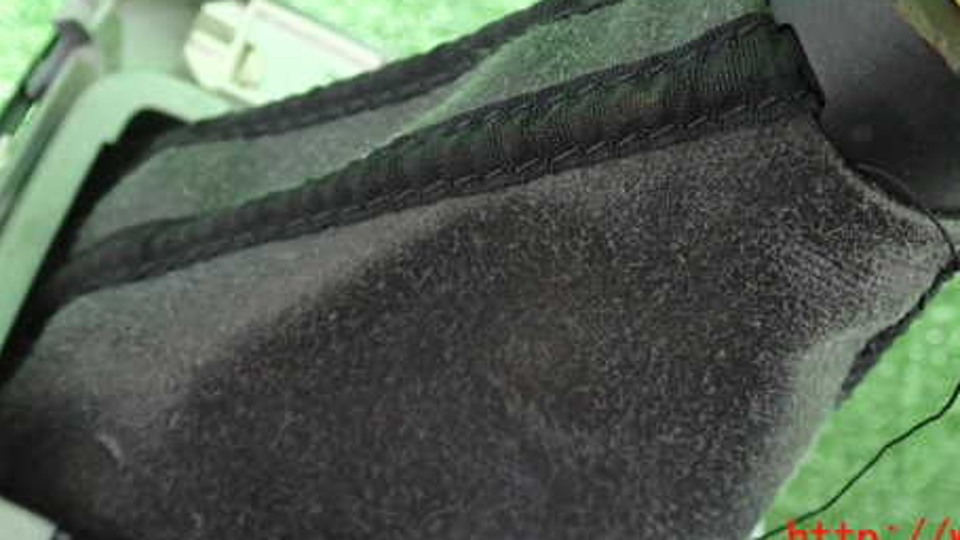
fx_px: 1171
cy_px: 93
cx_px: 631
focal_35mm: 46
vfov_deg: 25.4
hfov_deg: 44.0
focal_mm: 5.79
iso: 250
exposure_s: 1/30
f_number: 2.4
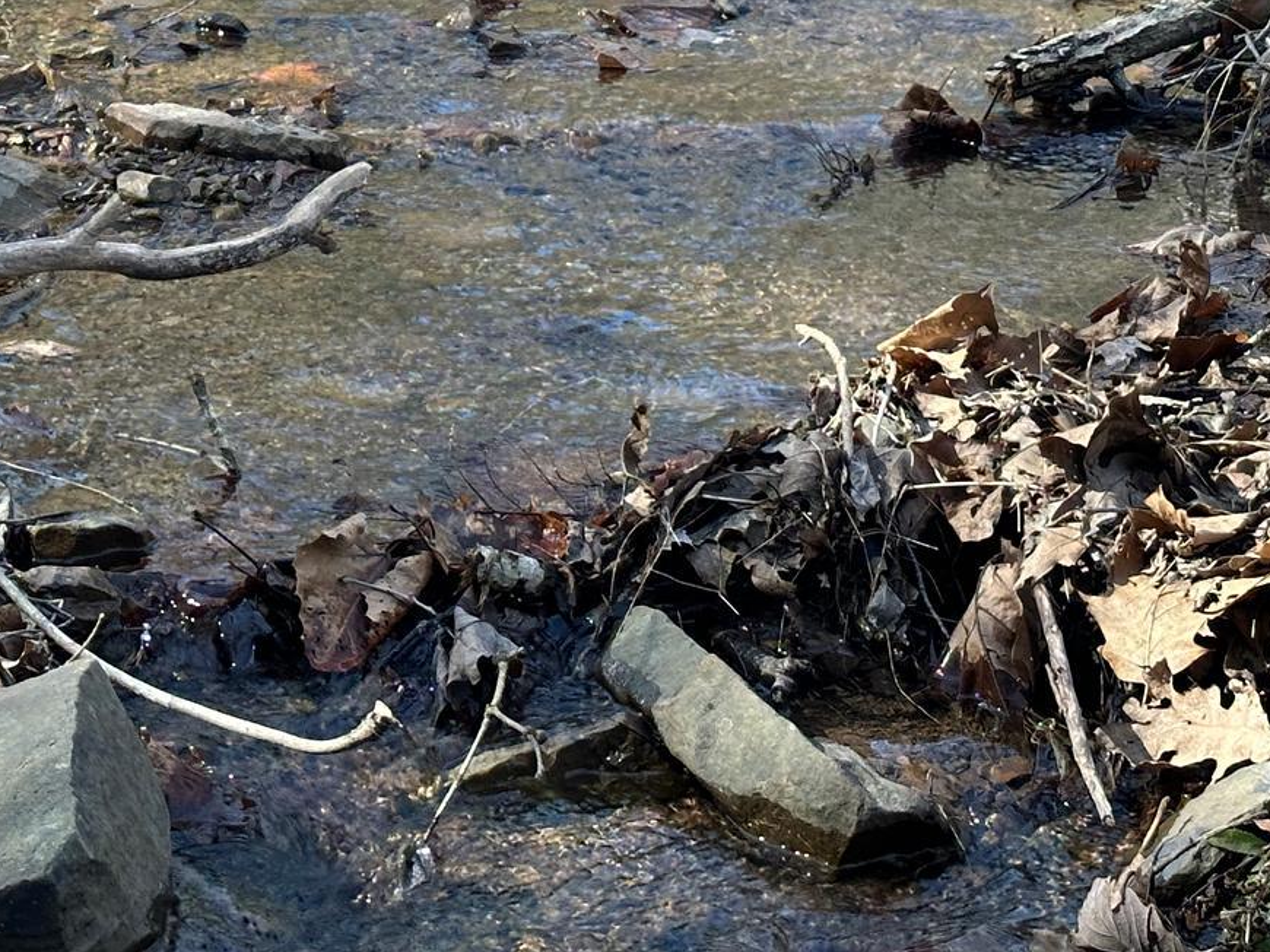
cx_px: 345
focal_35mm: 113
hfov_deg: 17.3
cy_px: -166
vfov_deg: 12.8
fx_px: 4145
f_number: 1.78
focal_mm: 6.86
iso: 64
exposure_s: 1/266
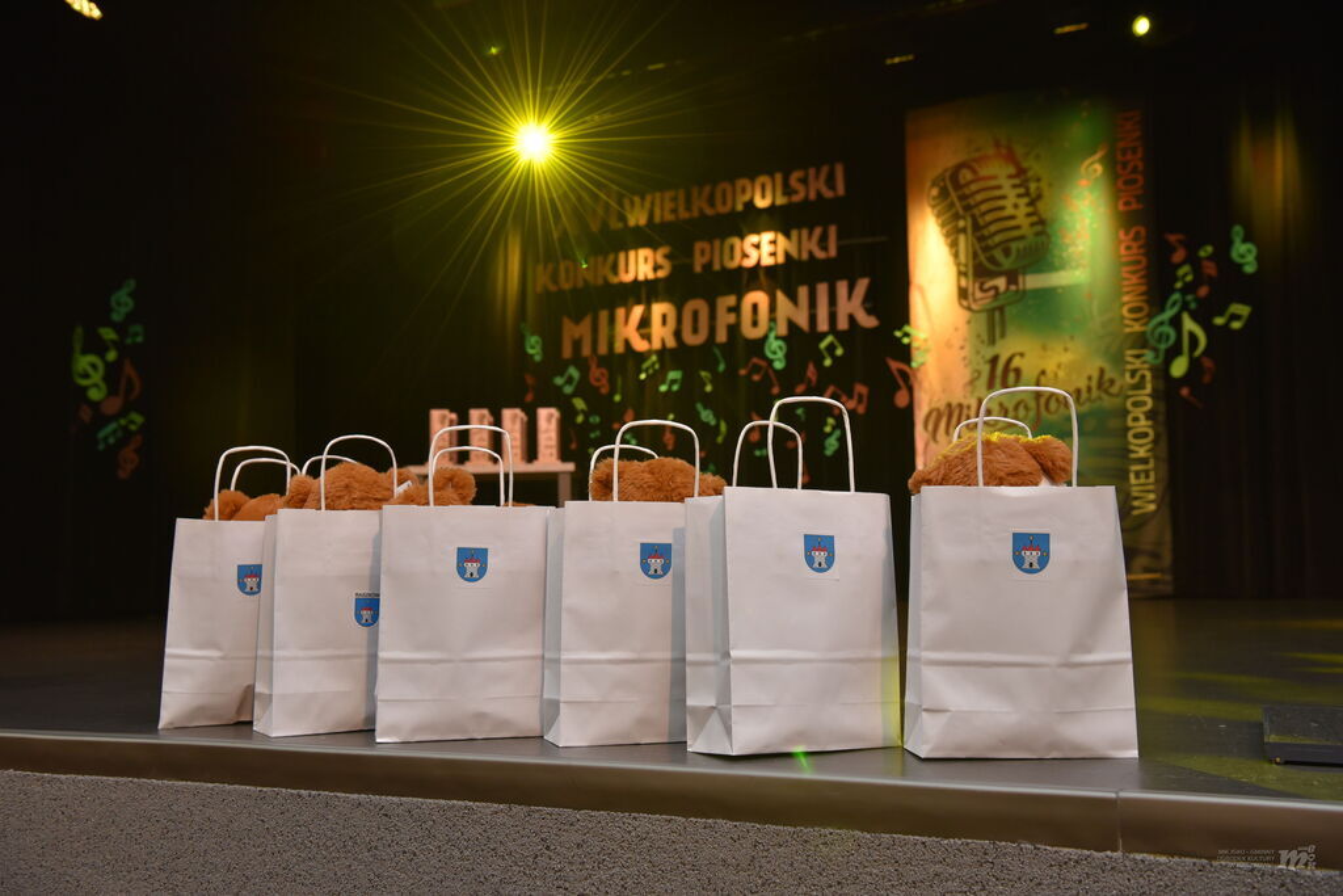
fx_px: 1306
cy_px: 448
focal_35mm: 35
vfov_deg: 37.9
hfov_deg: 54.4
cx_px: 672
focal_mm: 35
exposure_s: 1/60
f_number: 7.1
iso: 1000
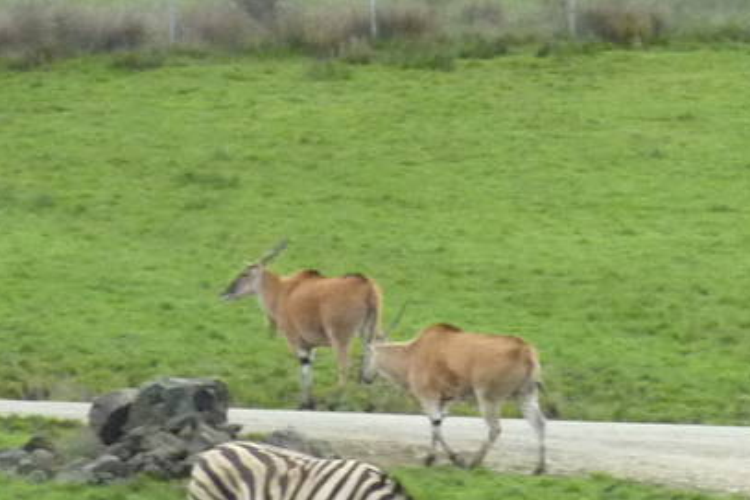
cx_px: 1319
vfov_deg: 2.8
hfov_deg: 4.2
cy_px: 28
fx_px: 10141
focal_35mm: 487
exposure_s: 1/500
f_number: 4.4
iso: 320
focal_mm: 19.5
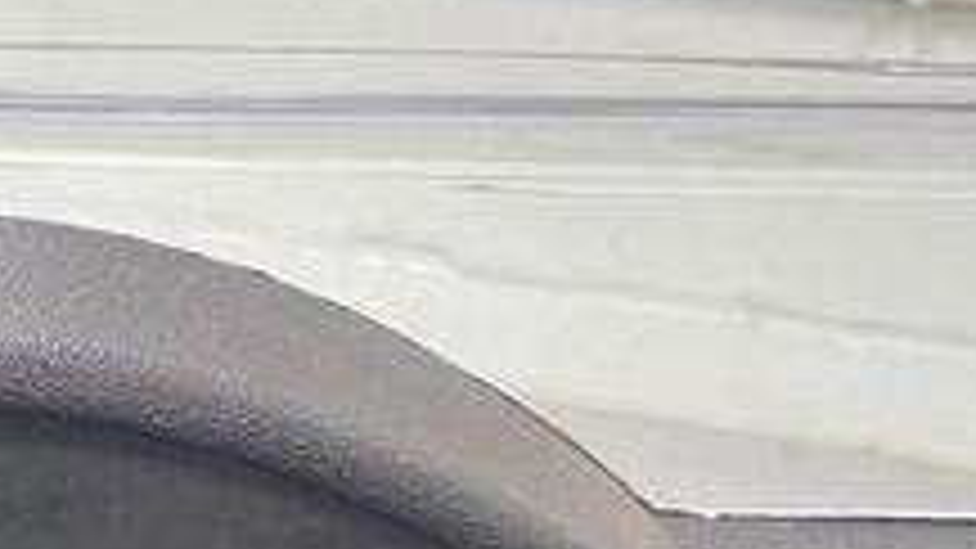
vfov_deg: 14.2
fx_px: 1915
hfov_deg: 25.4
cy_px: 1017
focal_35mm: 74
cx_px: -220
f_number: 1.7
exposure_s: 1/120
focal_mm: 6.3
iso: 640
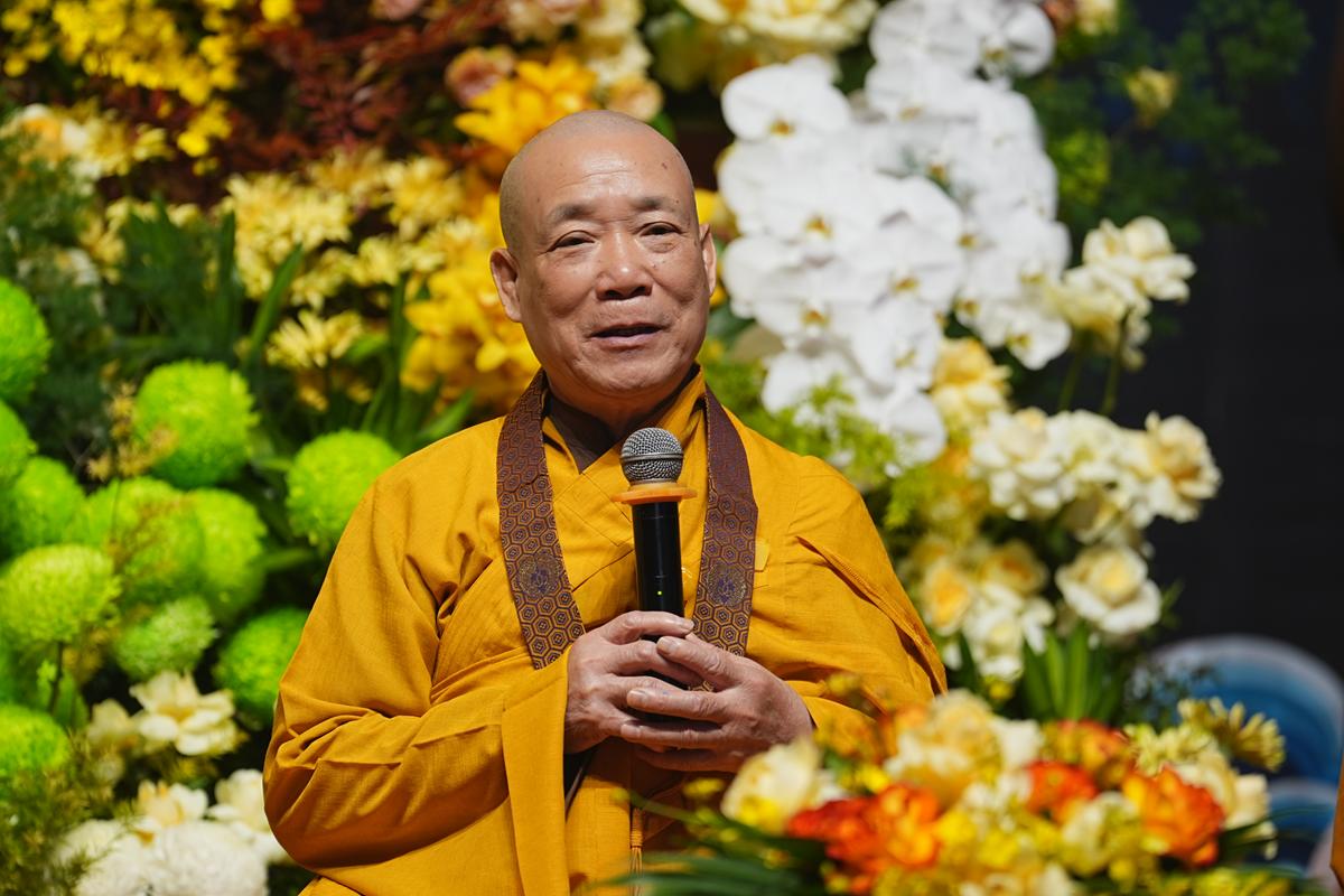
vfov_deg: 4.6
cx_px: 672
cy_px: 448
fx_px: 11199
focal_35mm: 300
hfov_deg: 6.9
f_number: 2.8
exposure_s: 1/100
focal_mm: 200
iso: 250
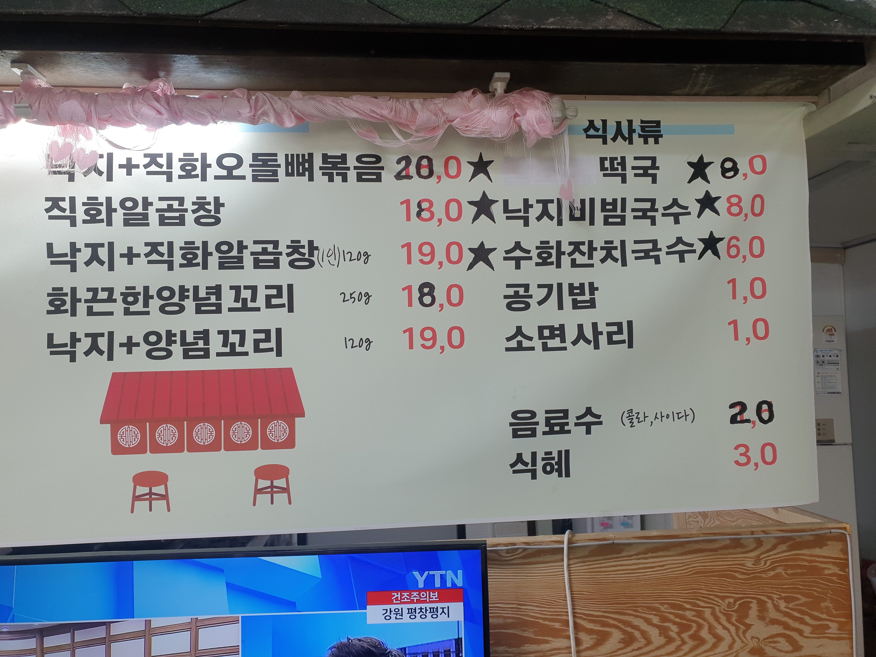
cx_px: 438
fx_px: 658
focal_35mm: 26
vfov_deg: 53.1
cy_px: 328
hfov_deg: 67.3
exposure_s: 1/60
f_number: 2.4
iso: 50
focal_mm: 4.3
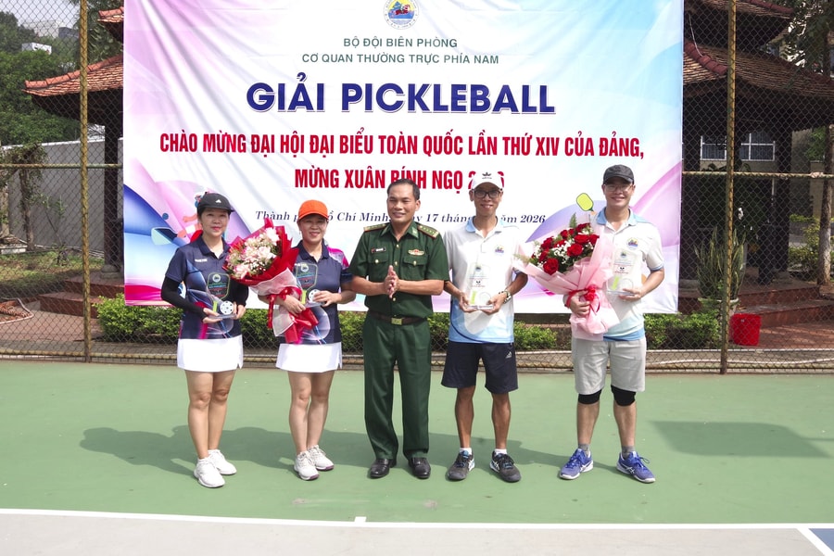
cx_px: 417
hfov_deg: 67.4
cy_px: 278
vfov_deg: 47.9
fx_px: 625
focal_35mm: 27
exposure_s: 1/125
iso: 200
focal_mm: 18
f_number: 14
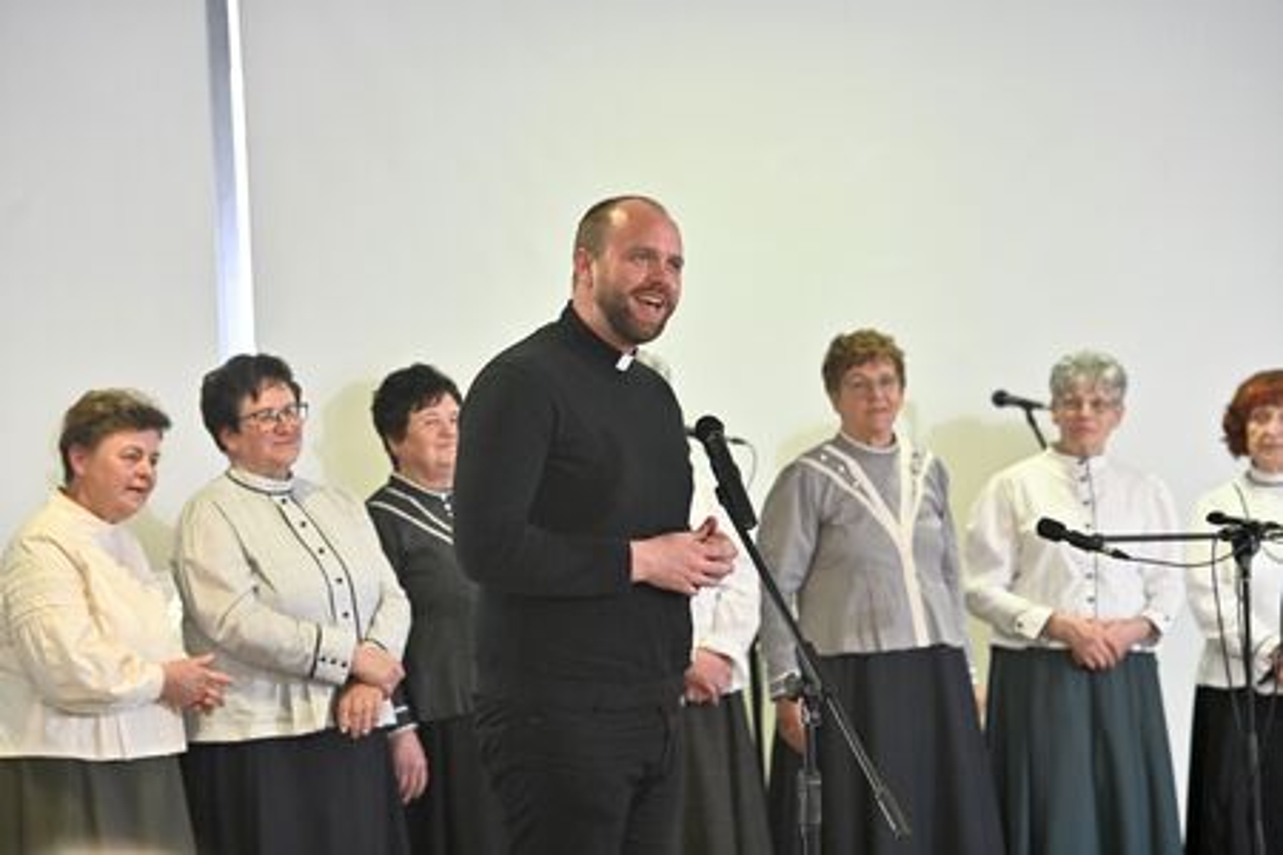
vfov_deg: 11.4
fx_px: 4276
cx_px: 642
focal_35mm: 120
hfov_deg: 17.1
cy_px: 428
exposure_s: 1/200
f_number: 4
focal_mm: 120
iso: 2500
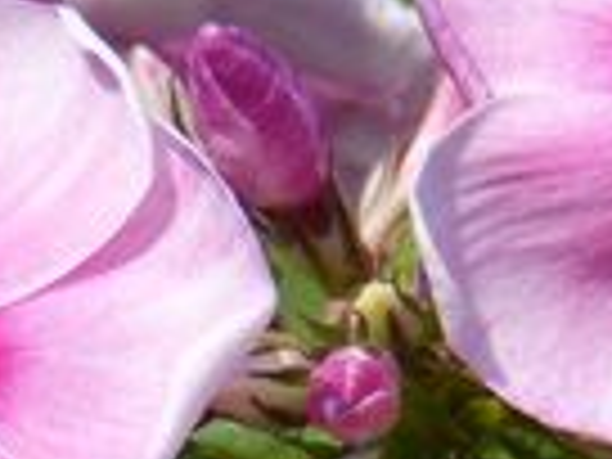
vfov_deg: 2.5
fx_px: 10696
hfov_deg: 3.3
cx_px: 90
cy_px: 585
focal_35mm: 605
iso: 100
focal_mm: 18.6
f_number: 4
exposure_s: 1/1000
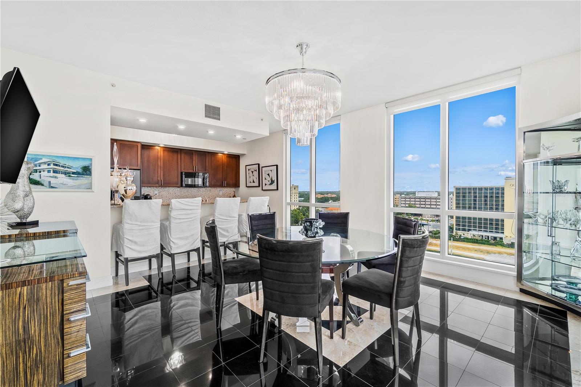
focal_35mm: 15
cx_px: 290
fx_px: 242
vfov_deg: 77.3
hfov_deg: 100.4
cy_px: 194
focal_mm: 10
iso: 250
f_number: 8
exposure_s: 1/800
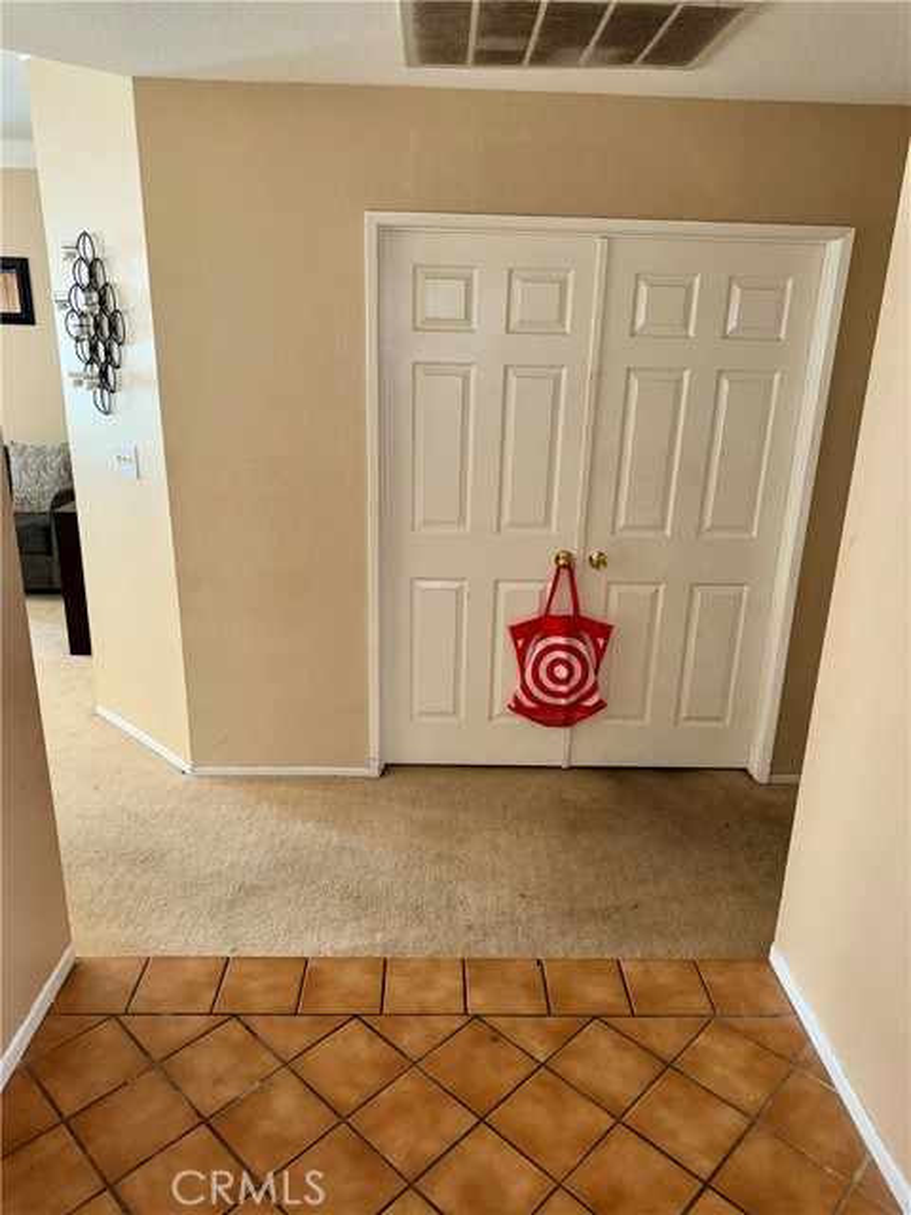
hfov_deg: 56.8
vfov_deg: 71.6
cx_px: 456
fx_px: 842
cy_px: 608
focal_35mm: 24
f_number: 1.78
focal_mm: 6.76
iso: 64
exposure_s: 1/24
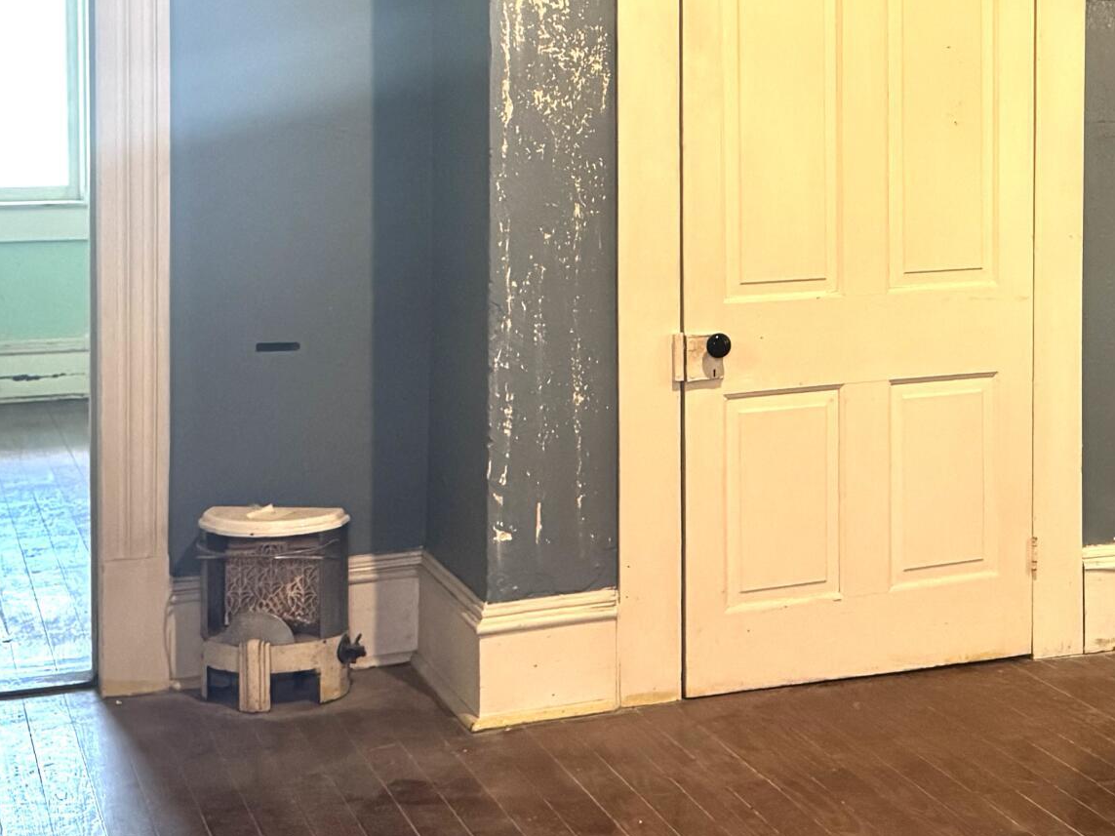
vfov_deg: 22.9
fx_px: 2029
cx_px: 930
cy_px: 159
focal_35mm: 63
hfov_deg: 29.8
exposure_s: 1/60
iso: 800
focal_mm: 6.76
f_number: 1.78
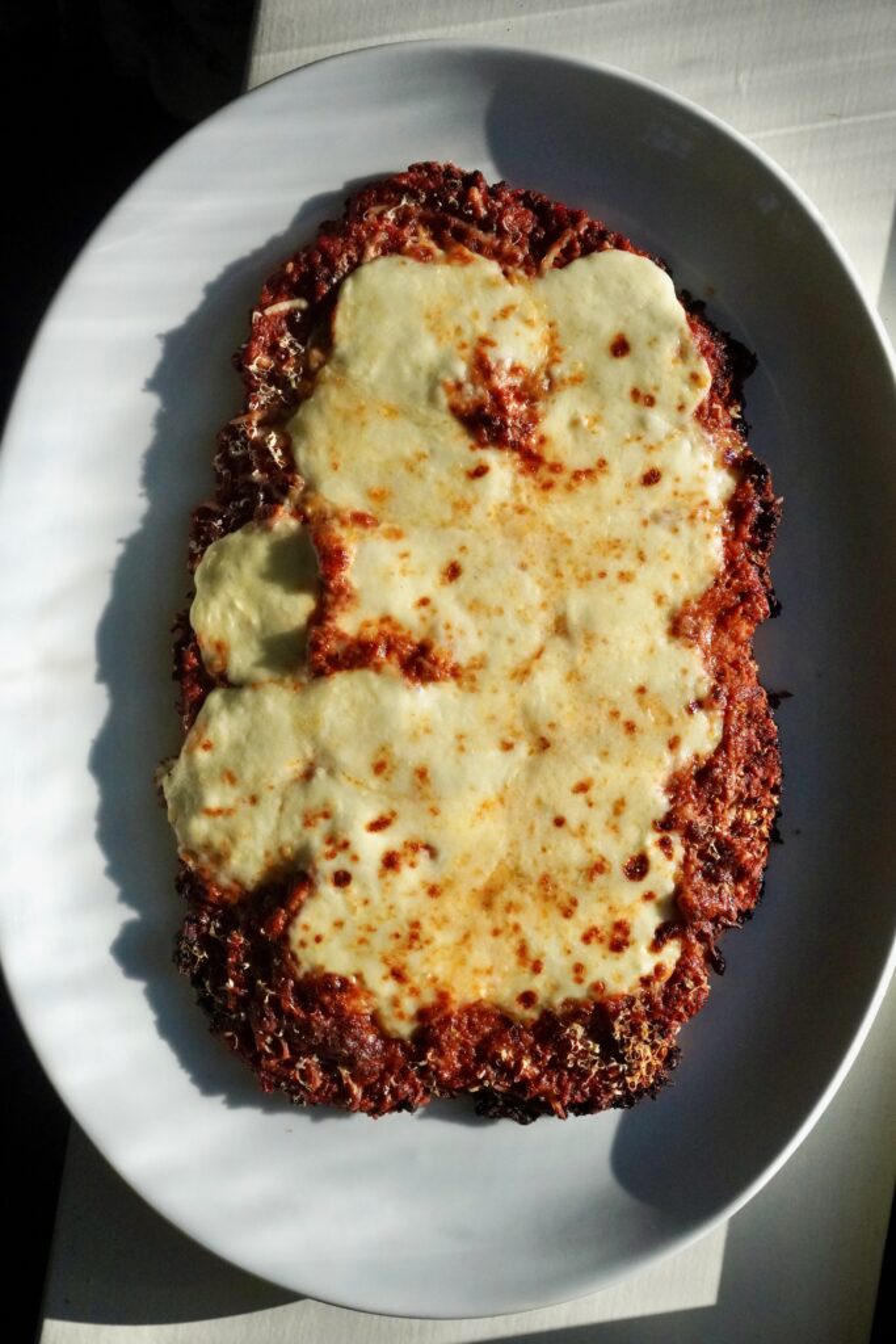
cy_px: 672
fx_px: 1511
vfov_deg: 47.9
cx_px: 448
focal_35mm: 40
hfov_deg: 33.0
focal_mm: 27
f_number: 9
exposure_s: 1/4000
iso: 2500
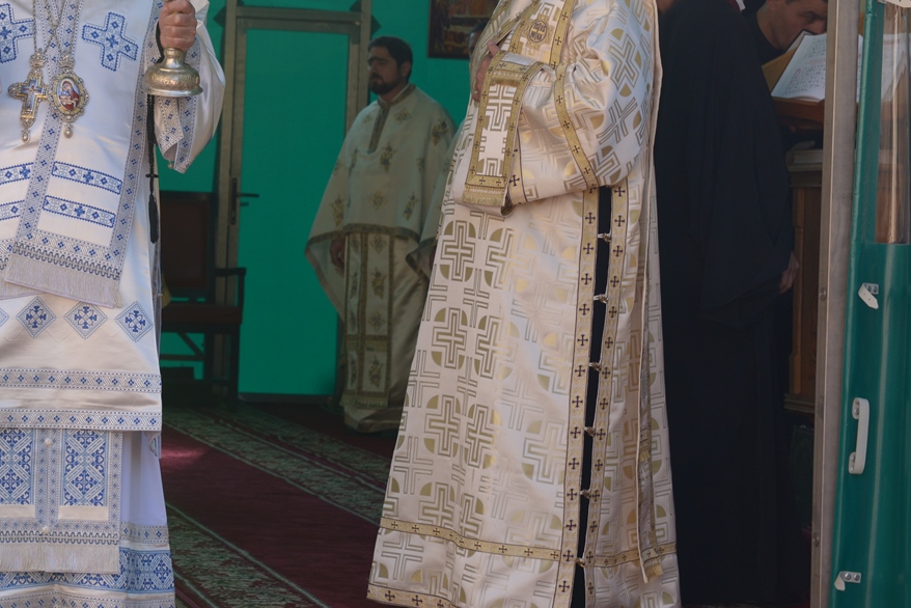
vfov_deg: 12.1
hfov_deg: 17.8
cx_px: 96
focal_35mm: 113
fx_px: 2860
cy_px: 130
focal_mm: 62
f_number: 5
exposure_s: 1/400
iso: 320
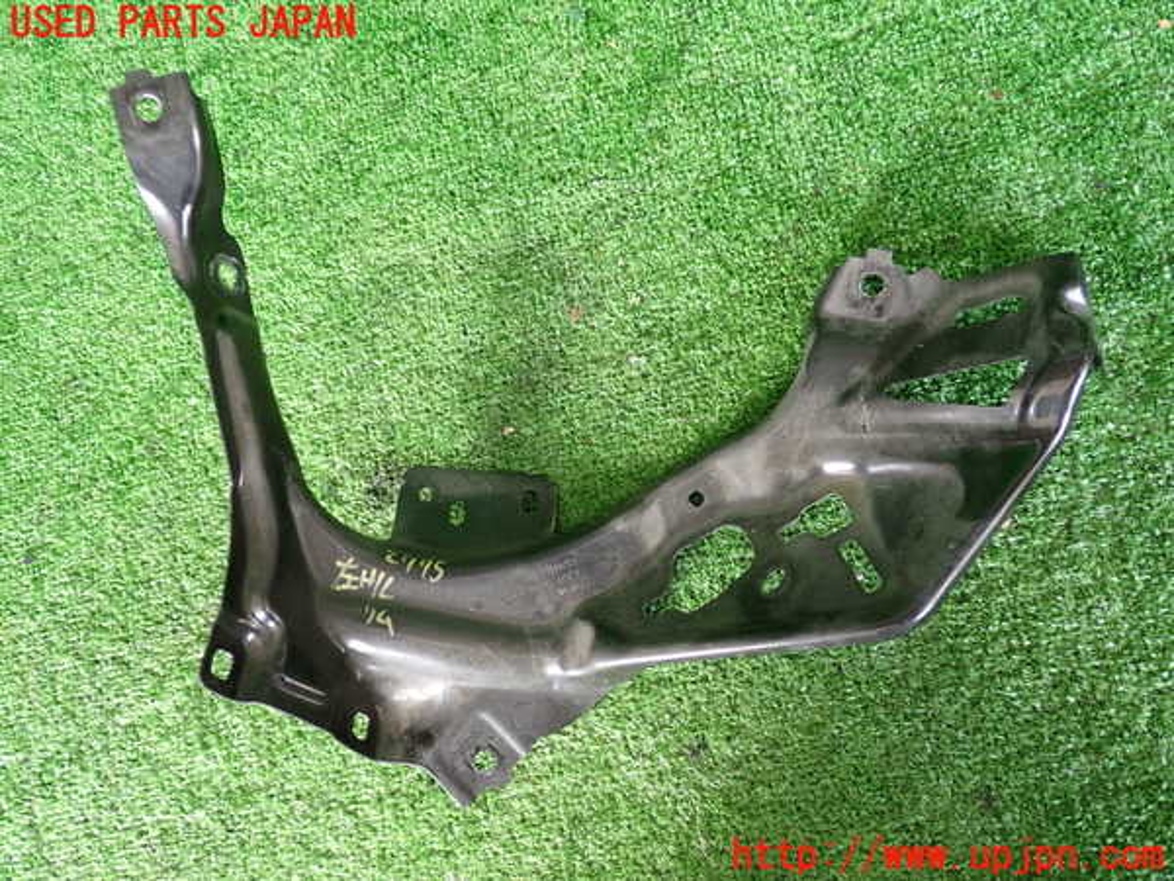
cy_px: 440
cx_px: 587
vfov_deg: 44.2
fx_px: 1085
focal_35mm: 32
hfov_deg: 56.8
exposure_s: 1/40
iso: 200
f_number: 2.4
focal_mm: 5.79
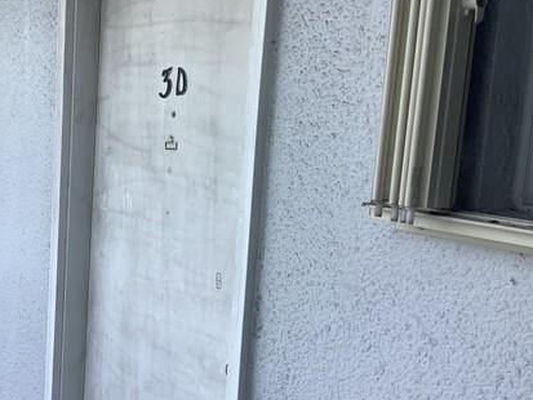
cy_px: 239
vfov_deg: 30.2
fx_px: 739
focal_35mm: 48
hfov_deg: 39.0
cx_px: 164
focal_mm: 3.3
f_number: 2.4
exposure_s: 1/285
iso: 25
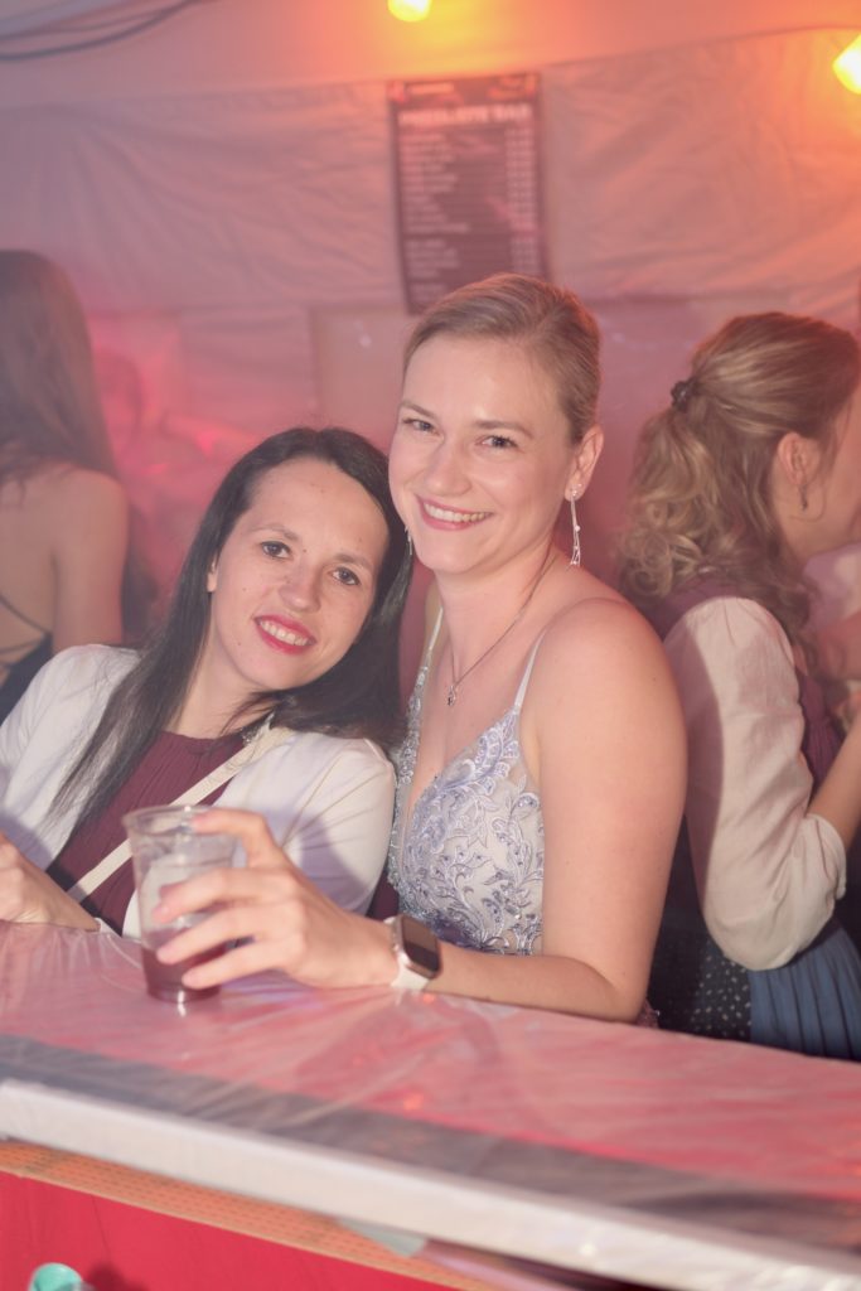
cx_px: 430
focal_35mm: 45
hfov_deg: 29.9
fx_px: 1614
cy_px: 646
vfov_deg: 43.6
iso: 640
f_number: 1.8
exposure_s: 1/30
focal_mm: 30
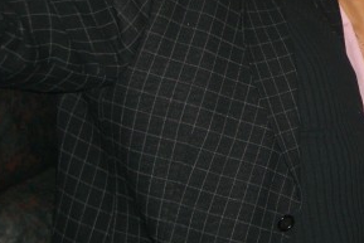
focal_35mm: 82
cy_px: -37
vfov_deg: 16.1
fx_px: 829
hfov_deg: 23.7
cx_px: 363
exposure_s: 1/60
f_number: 2.8
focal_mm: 7.9
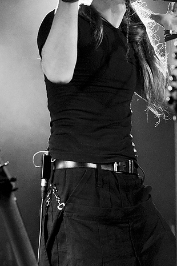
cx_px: 151
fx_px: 1071
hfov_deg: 9.4
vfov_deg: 14.1
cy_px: 82
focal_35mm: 145
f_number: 3.5
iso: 500
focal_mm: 50
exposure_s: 1/125
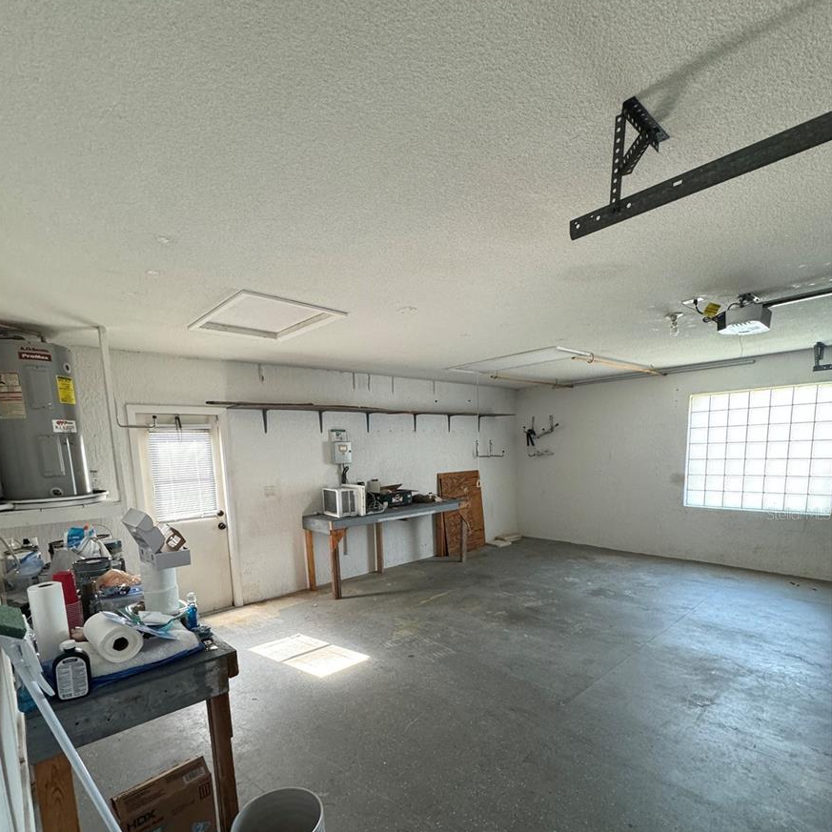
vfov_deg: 82.6
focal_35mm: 17
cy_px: 514
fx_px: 462
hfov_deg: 84.0
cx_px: 405
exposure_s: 1/60
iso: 320
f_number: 2.2
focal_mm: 2.22
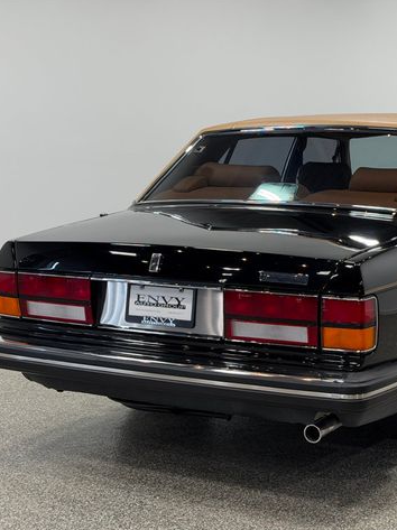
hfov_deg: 22.4
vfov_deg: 29.8
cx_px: 297
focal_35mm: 65
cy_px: 264
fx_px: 995
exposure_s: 1/193
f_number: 1.78
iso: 50
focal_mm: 6.76
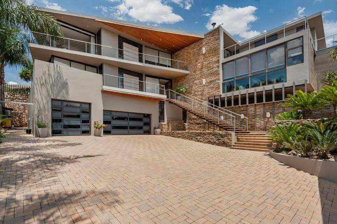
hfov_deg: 96.8
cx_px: 168
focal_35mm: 16
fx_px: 150
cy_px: 112
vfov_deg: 73.6
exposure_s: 1/160
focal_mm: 16
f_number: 14
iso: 160
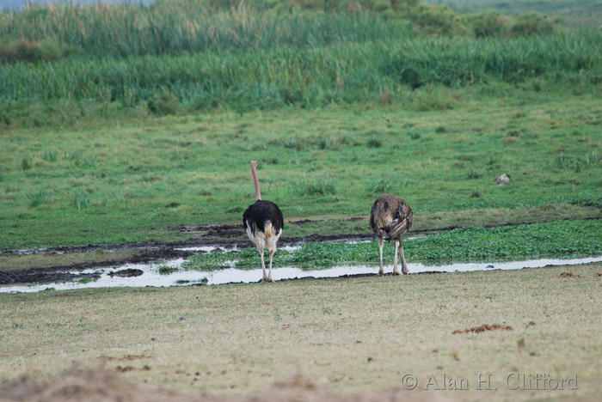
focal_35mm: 600
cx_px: 301
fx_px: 10041
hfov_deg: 3.4
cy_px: 201
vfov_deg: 2.3
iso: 250
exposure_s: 1/320
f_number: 5.6
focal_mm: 400
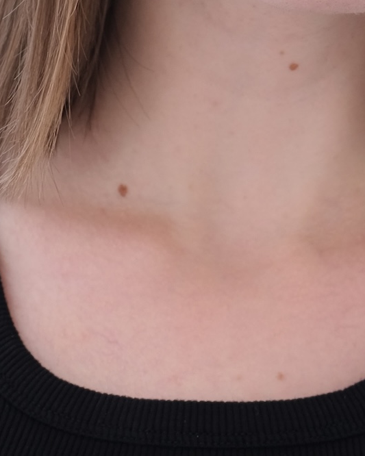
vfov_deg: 10.1
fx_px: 2565
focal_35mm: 190
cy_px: 60
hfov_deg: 8.1
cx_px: 263
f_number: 4
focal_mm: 30.2
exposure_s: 1/80
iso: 320
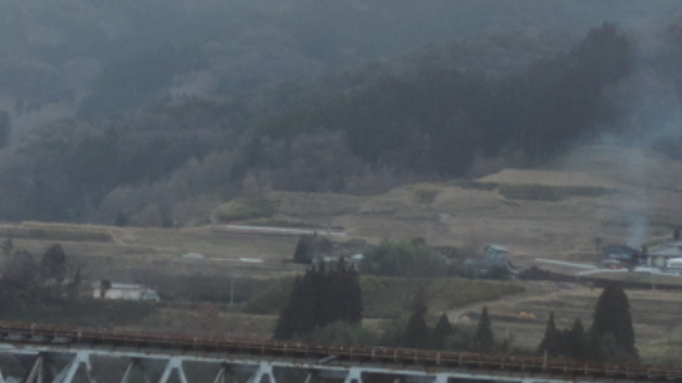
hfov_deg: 7.7
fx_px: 5080
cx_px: 24
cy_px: 136
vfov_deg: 4.3
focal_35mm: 281
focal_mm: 21.4
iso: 400
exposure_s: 1/60
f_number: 4.2
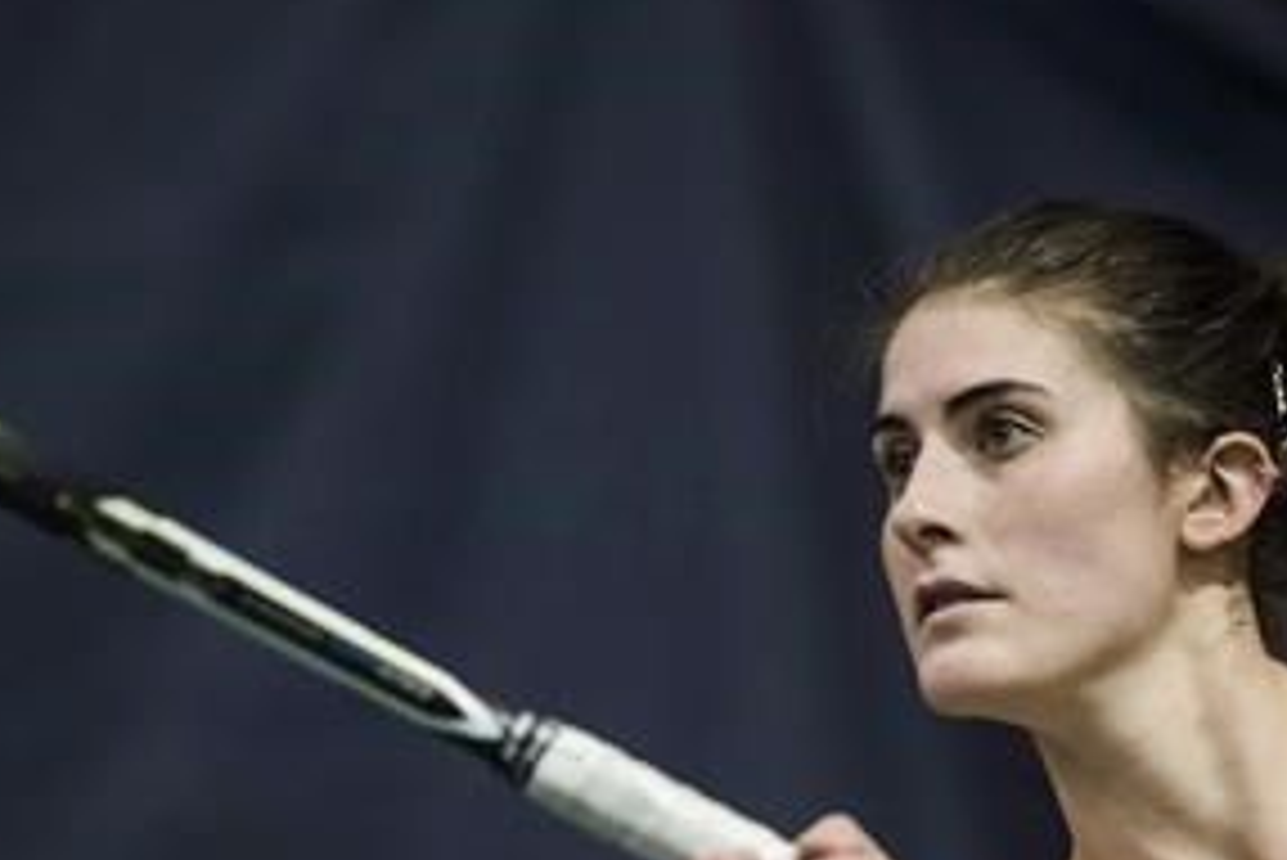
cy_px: 801
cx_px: 742
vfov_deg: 3.0
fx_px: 16274
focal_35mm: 455
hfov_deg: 4.5
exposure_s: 1/1000
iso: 3200
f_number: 2.8
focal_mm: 200
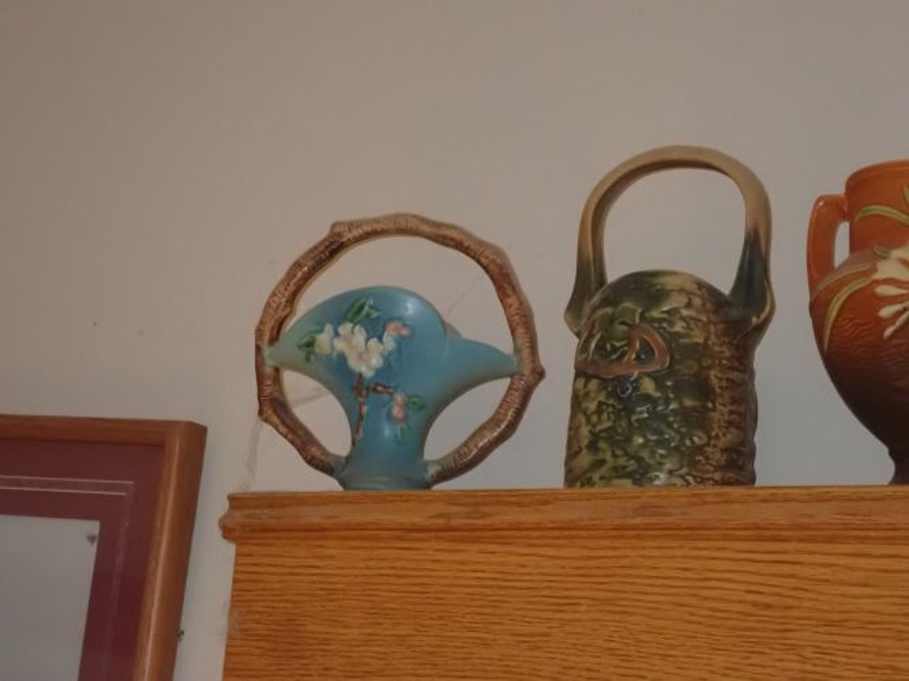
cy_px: 340
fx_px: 2625
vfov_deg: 14.8
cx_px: 454
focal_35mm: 100
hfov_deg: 19.6
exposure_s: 1/100
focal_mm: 18
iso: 1600
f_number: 4.9
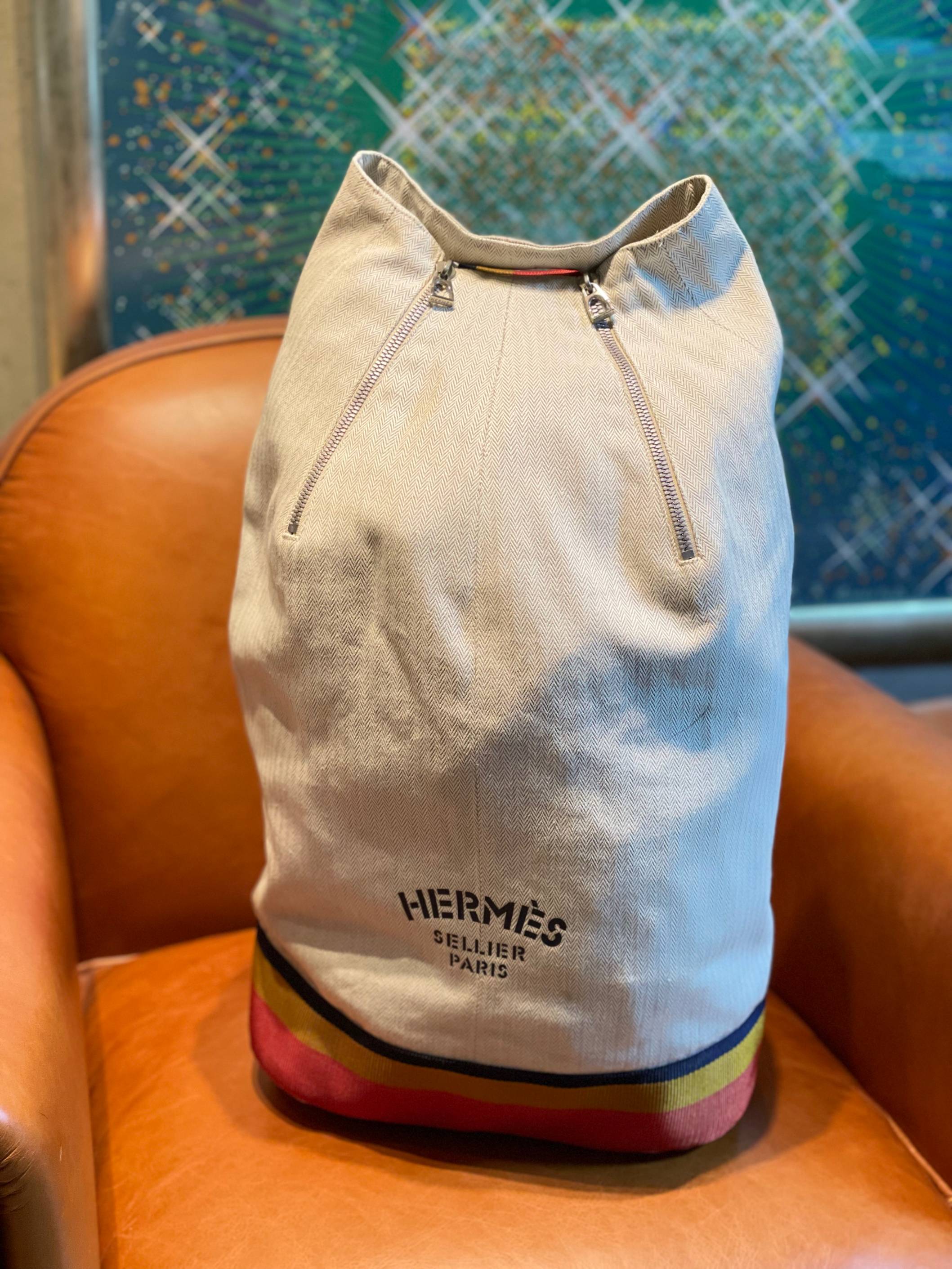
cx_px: 476
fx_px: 1906
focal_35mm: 52
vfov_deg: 36.8
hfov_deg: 28.0
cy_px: 634
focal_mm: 6
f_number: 2
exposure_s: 1/50
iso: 160
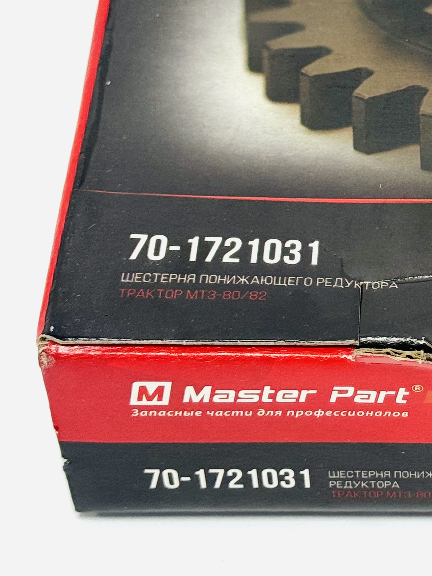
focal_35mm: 112
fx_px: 1864
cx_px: 480
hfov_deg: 13.0
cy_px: 185
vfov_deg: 17.5
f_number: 1.78
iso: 80
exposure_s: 1/100
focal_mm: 6.76
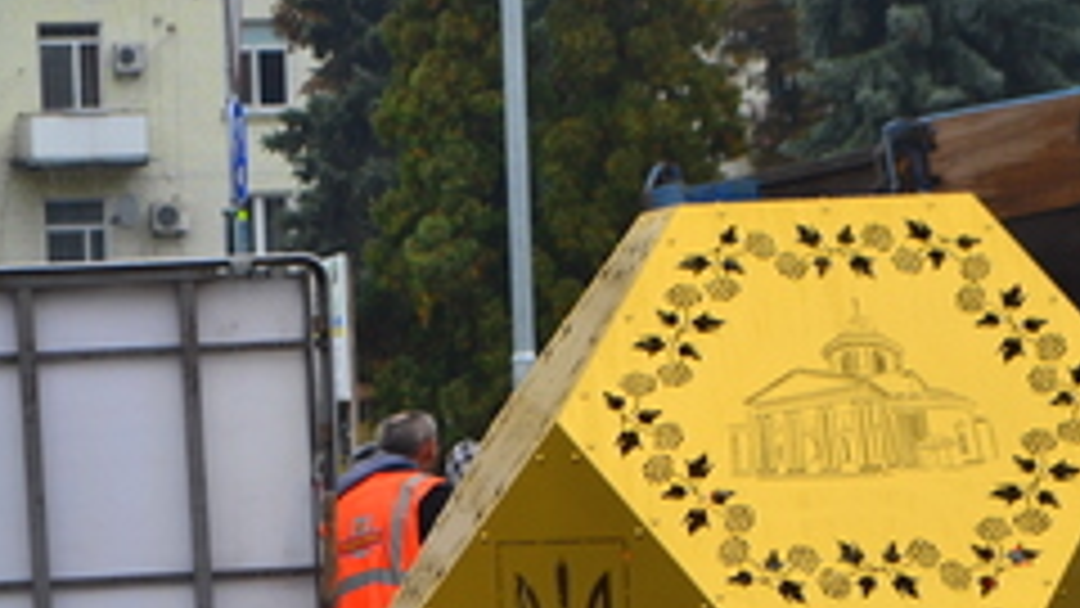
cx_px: 526
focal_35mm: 253
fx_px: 7232
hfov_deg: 8.5
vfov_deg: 4.8
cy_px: 390
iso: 100
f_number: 5.6
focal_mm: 55
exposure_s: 1/100
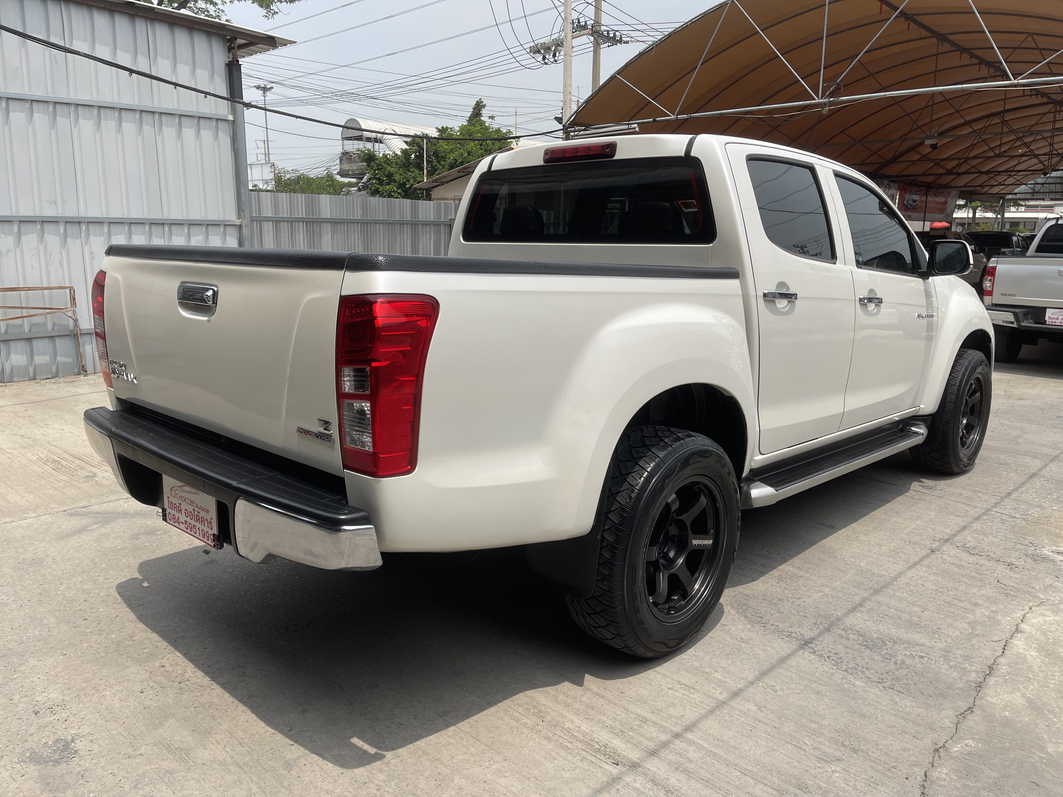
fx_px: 768
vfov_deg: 54.9
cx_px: 532
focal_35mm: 25
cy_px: 398
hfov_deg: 69.4
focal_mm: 5.1
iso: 32
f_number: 1.6
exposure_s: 1/4202
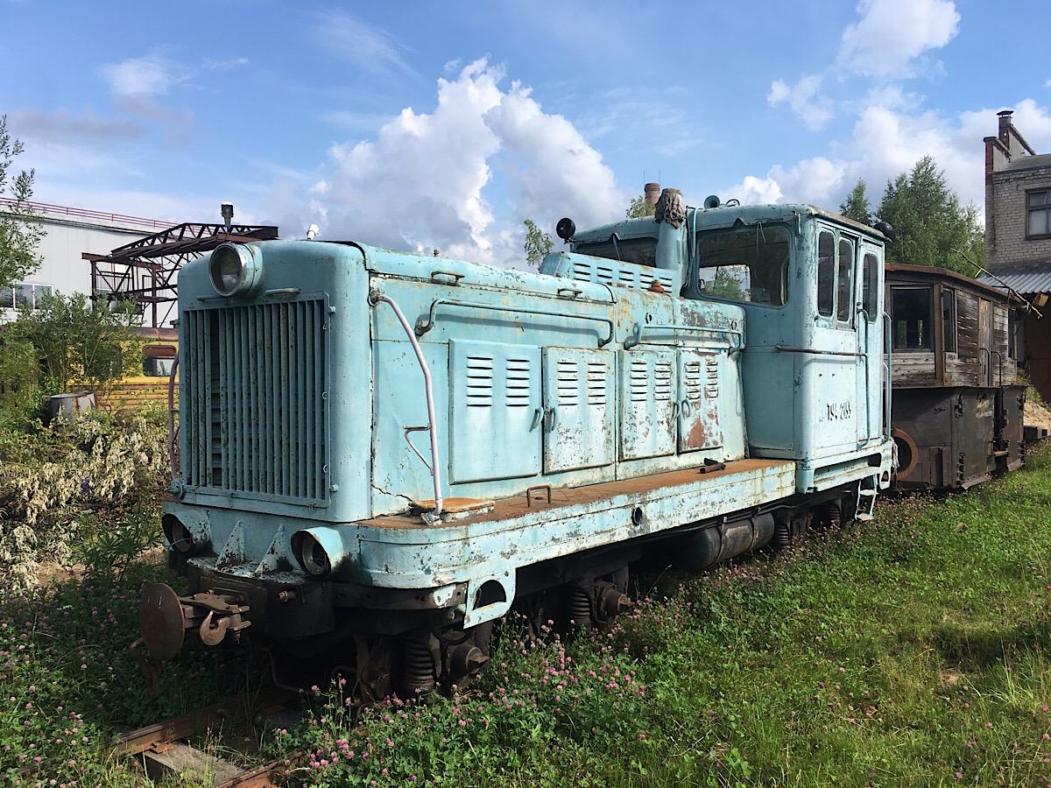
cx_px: 526
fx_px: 880
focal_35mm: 29
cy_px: 394
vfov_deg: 48.2
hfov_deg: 61.7
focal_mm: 4.15
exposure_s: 1/1221
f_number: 2.2
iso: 25
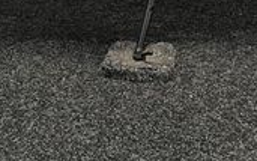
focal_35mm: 103
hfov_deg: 20.2
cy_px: -190
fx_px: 722
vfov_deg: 11.2
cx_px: 143
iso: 100
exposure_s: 1/50
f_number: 1.6
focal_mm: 5.1
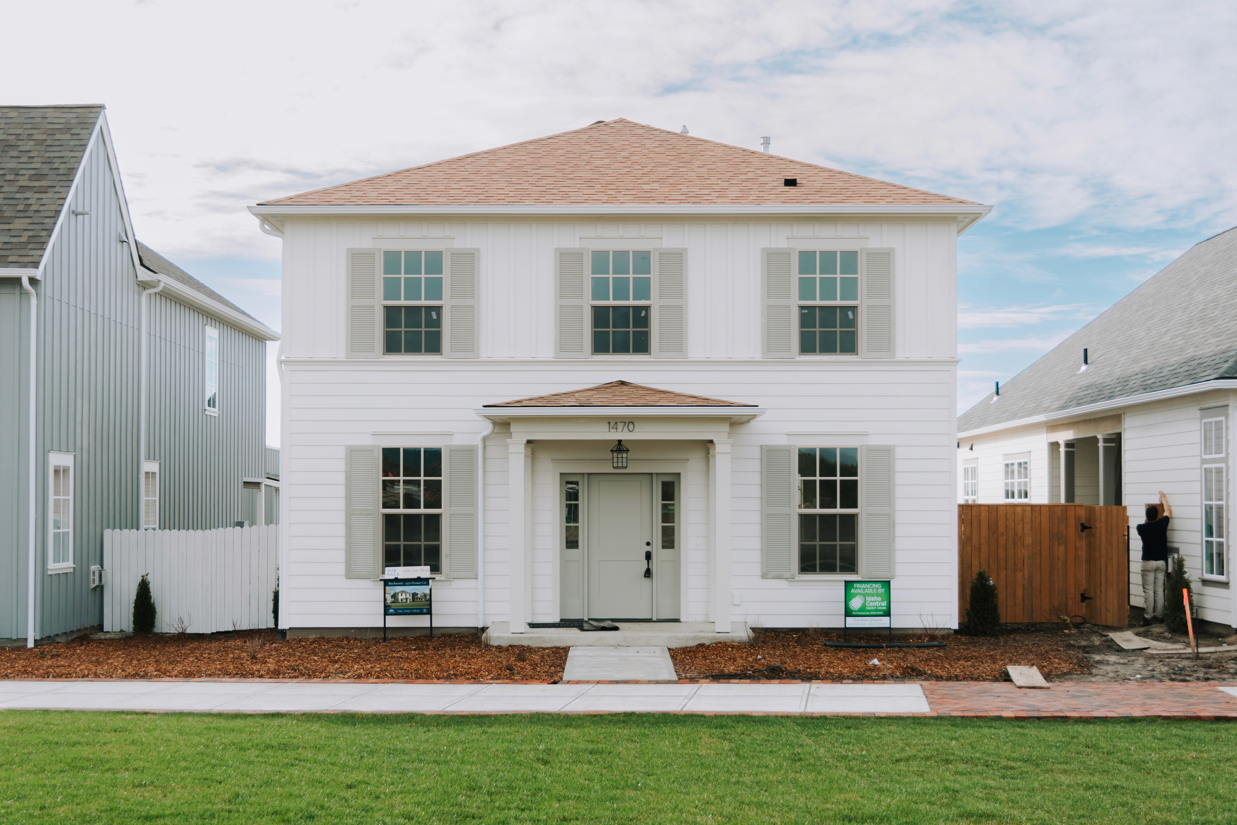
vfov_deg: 30.8
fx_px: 1495
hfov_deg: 45.0
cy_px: 412
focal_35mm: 44
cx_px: 618
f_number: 5
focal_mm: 29
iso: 100
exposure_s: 1/200
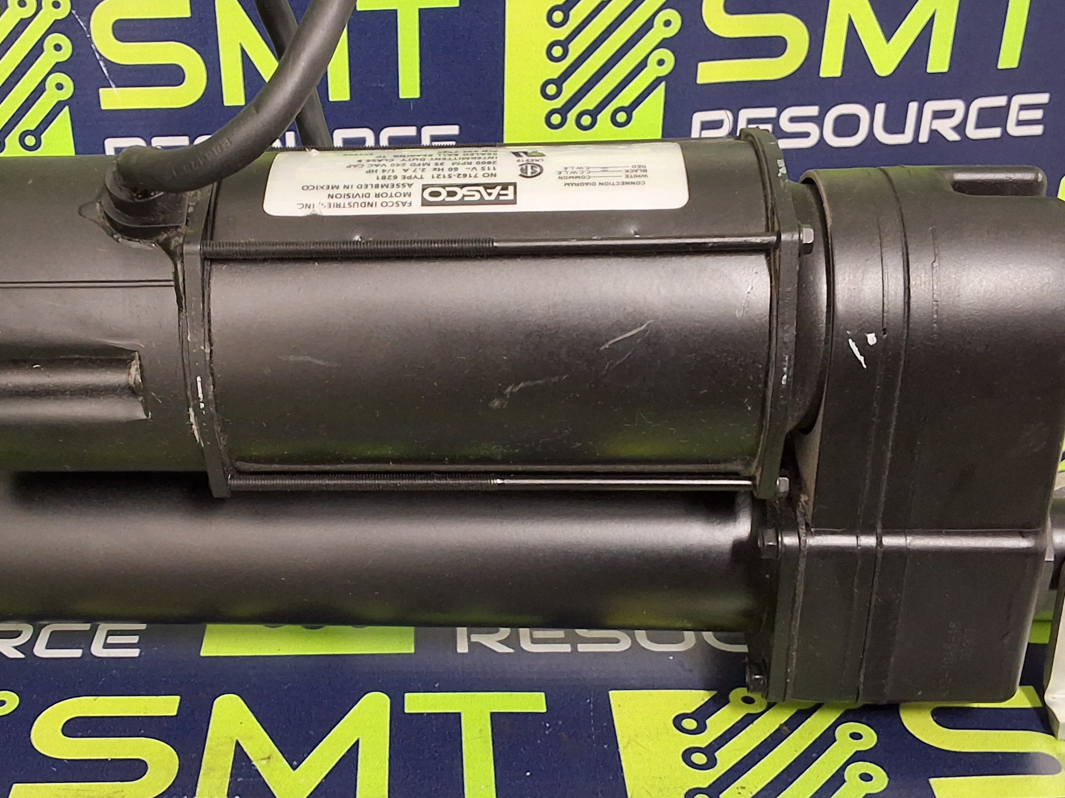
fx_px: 1477
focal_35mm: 48
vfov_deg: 30.3
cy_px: 394
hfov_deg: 39.3
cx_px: 380
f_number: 1.9
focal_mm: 2.91
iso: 250
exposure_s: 1/24
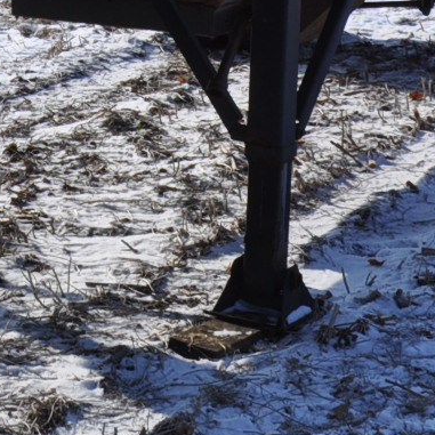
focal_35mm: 129
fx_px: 1834
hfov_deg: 13.3
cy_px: -225
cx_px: -31
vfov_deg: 12.8
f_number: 11
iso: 200
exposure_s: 1/500
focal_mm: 18
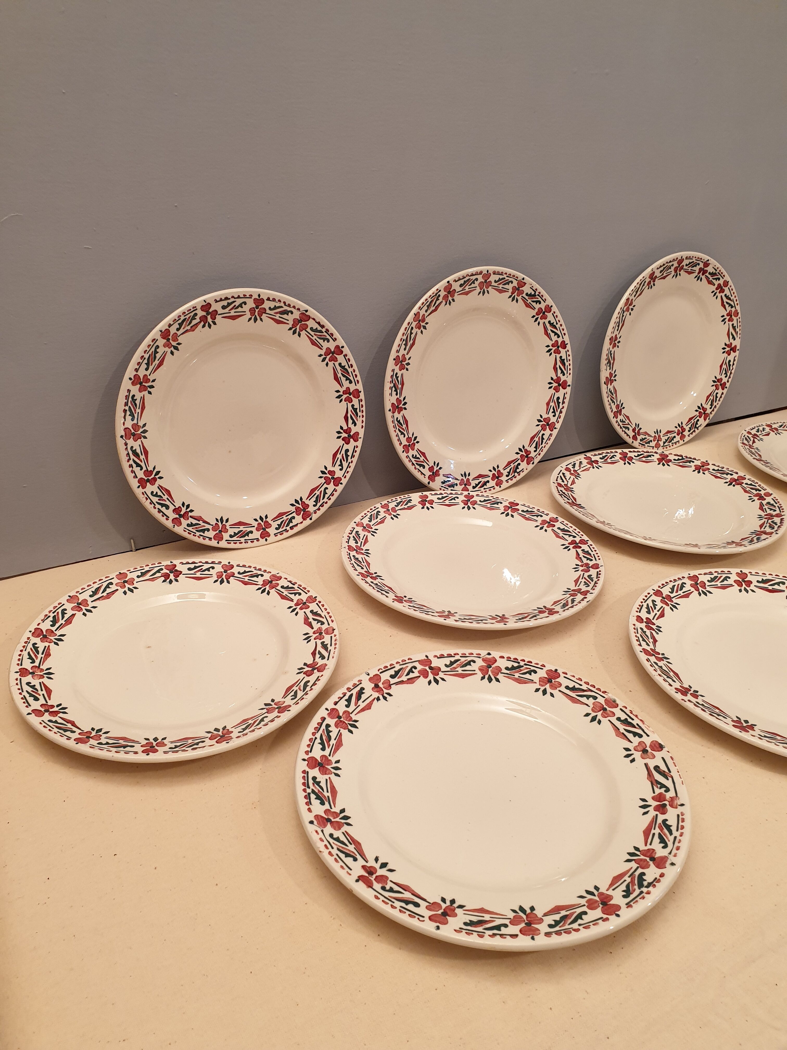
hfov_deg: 53.1
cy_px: 525
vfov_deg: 67.3
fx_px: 788
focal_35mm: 26
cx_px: 394
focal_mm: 4.3
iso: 160
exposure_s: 1/50
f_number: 2.4
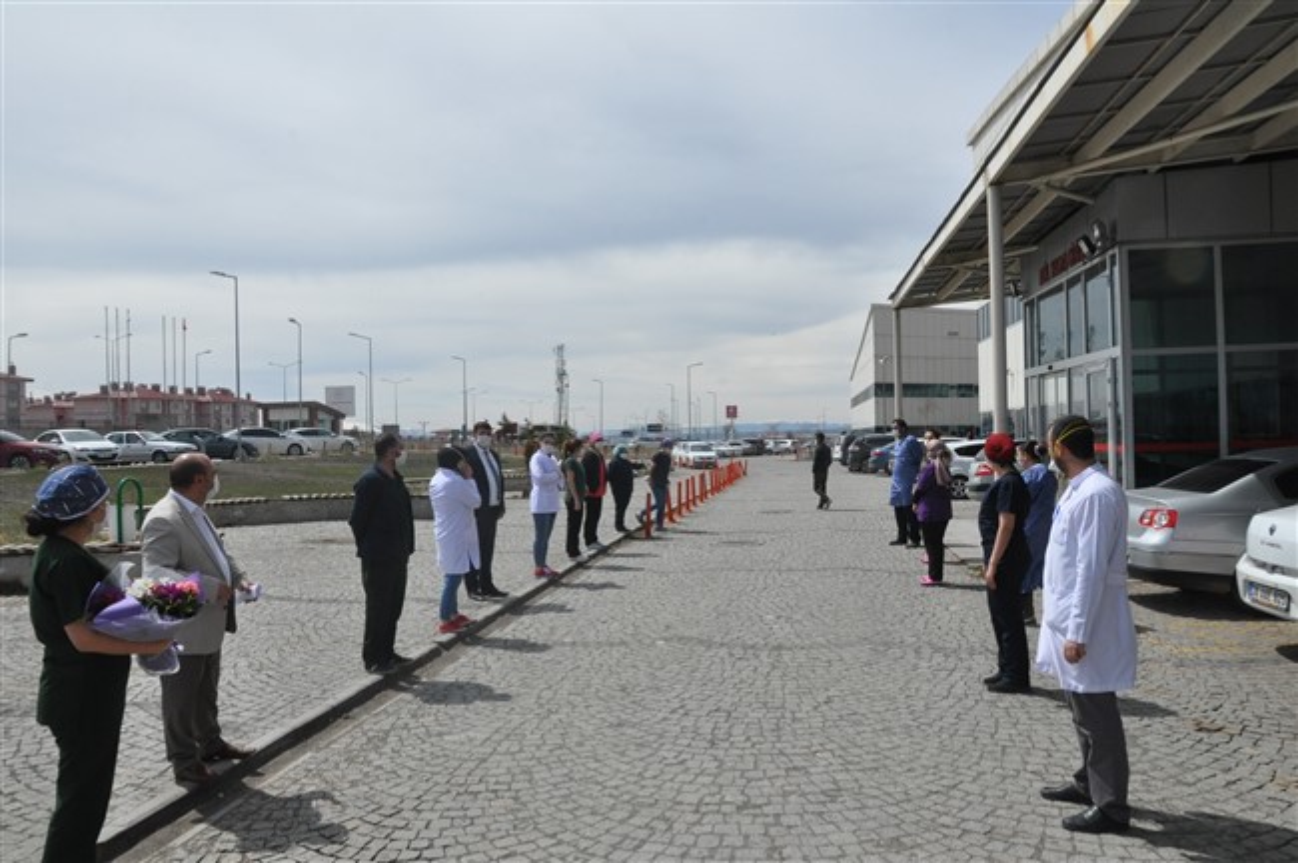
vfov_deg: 47.8
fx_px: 973
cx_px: 649
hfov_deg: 67.4
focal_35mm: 27
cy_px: 432
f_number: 14
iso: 800
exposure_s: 1/800
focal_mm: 18
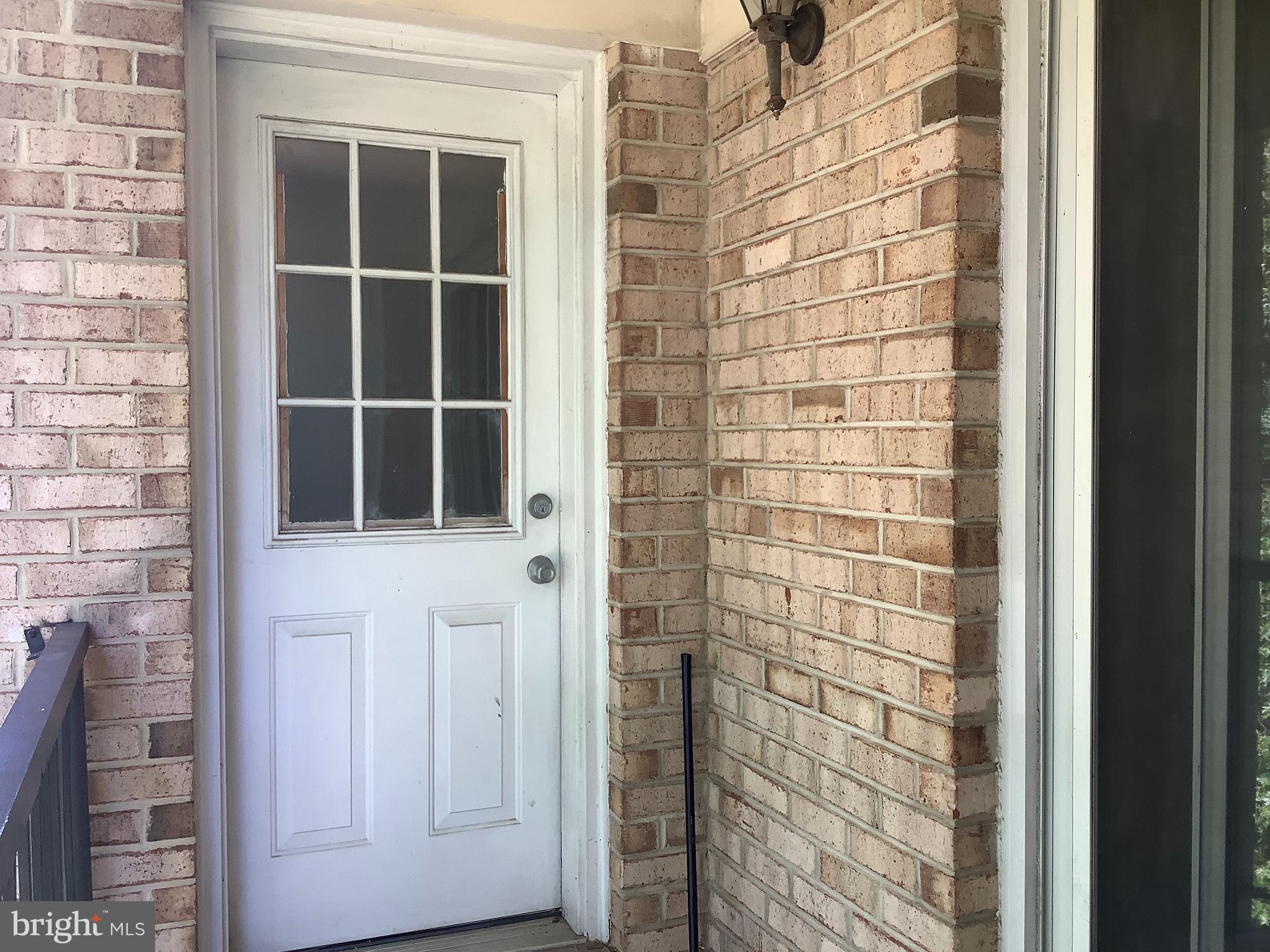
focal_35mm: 31
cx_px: 635
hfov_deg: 58.4
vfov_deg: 45.4
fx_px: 1137
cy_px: 476
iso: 50
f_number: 2.4
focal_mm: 3.3
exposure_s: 1/60
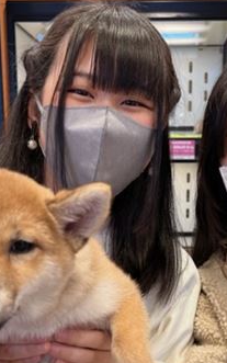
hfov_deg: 25.7
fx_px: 495
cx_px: 146
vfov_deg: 39.9
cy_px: 235
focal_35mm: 50
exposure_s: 1/120
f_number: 1.5
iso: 80
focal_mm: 5.7
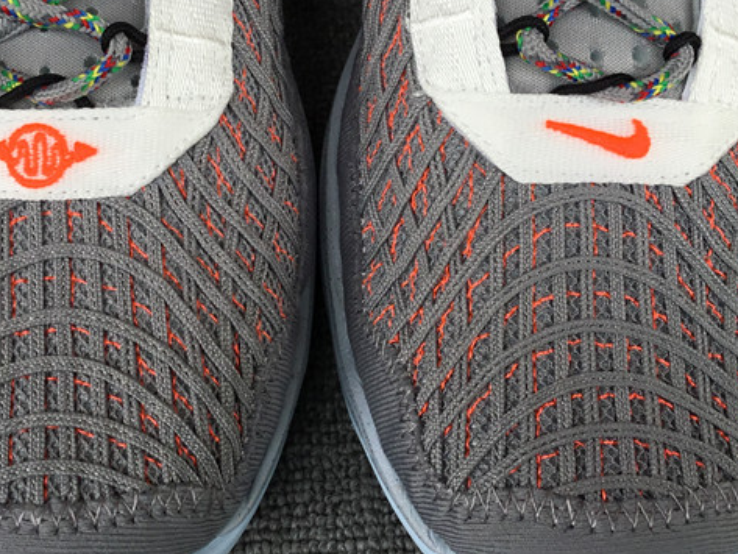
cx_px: 325
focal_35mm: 59
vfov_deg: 24.7
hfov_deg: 32.7
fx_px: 1258
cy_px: 191
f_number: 2.4
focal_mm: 3.3
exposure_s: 1/433
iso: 25
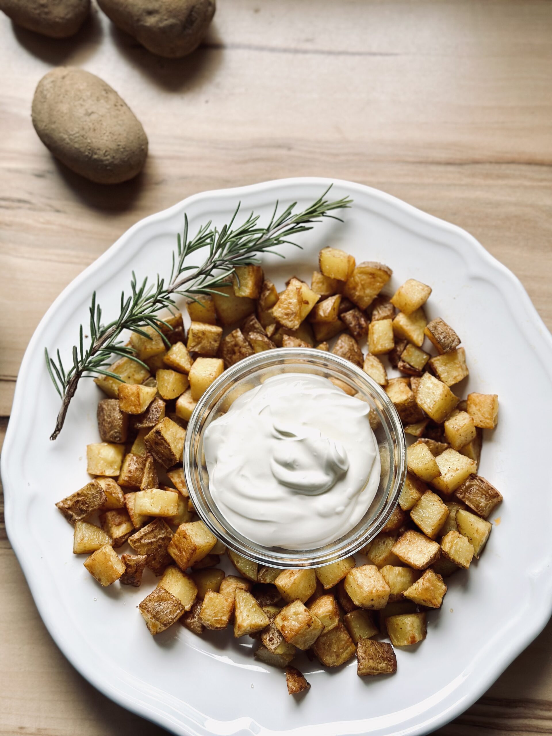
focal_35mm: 48
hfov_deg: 30.3
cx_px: 276
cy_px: 368
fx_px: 1021
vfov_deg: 39.7
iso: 80
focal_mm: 6.86
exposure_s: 1/262
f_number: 1.78
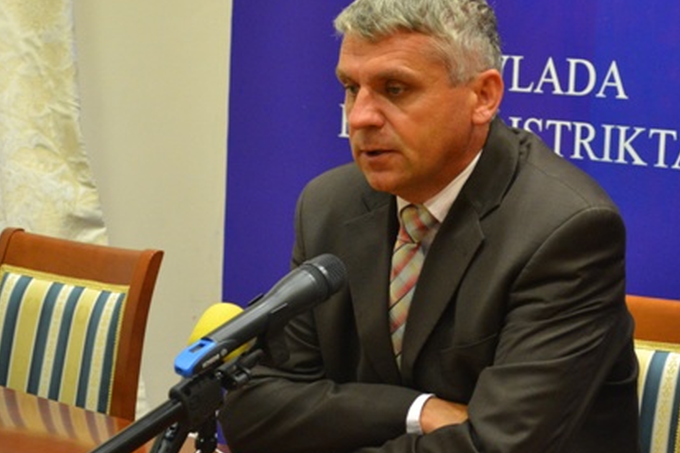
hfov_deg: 21.9
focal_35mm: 93
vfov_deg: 14.7
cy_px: 157
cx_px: 402
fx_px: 1756
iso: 1800
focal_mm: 40
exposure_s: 1/60
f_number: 5.3
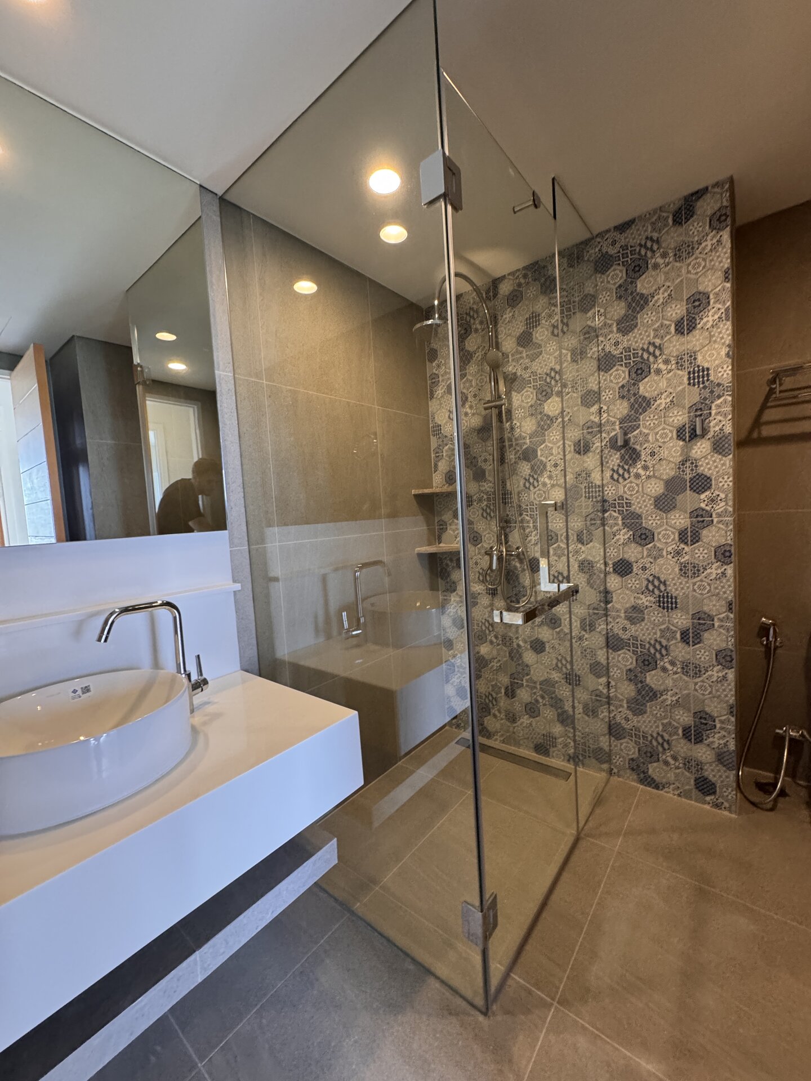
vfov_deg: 102.1
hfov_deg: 85.7
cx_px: 406
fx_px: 437
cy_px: 540
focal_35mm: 14
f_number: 2.2
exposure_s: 1/60
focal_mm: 2.22
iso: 400
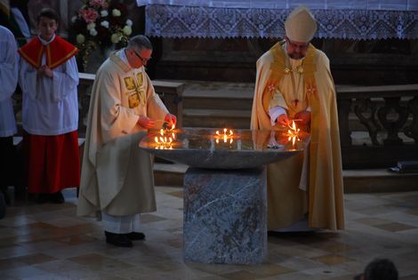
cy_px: 140
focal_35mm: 225
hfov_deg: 9.1
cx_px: 209
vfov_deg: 6.1
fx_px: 2617
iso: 450
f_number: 2.8
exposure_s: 1/30
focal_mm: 150
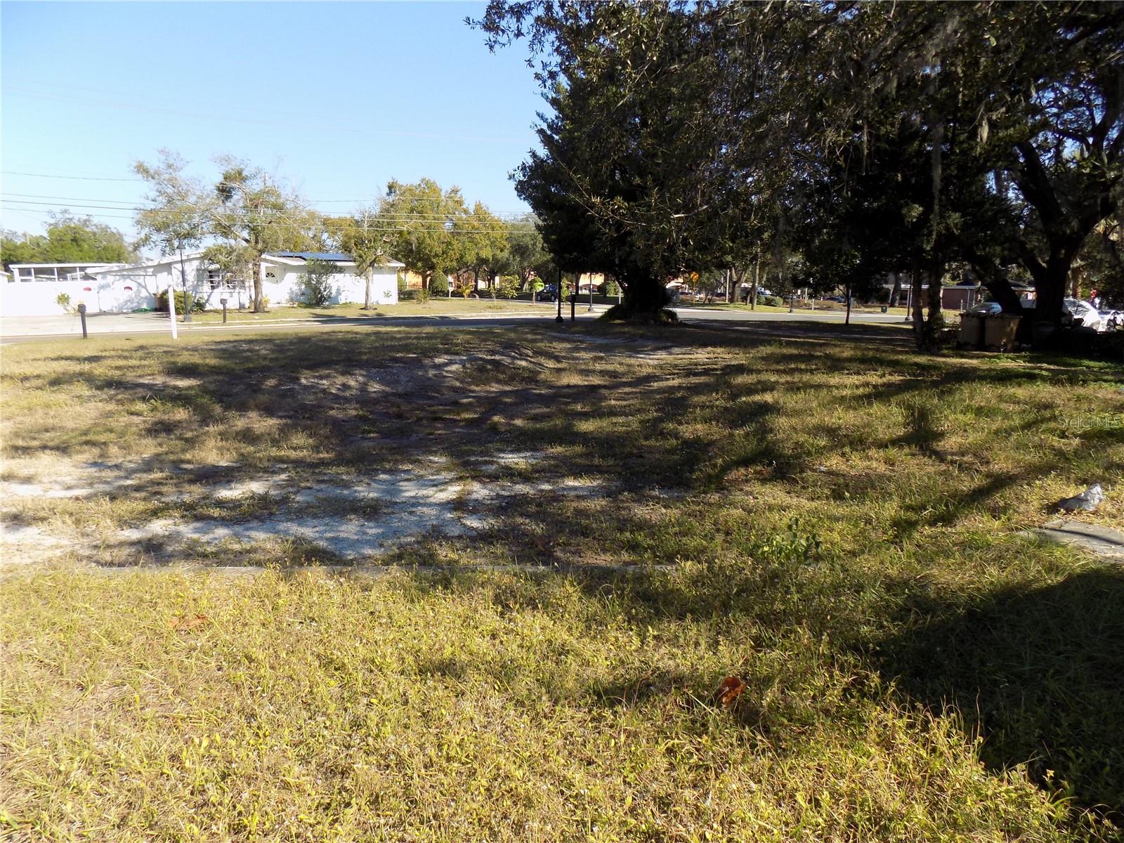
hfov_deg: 73.9
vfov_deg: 58.9
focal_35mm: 23
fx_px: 747
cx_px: 562
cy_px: 422
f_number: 3.1
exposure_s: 1/500
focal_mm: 4
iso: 80
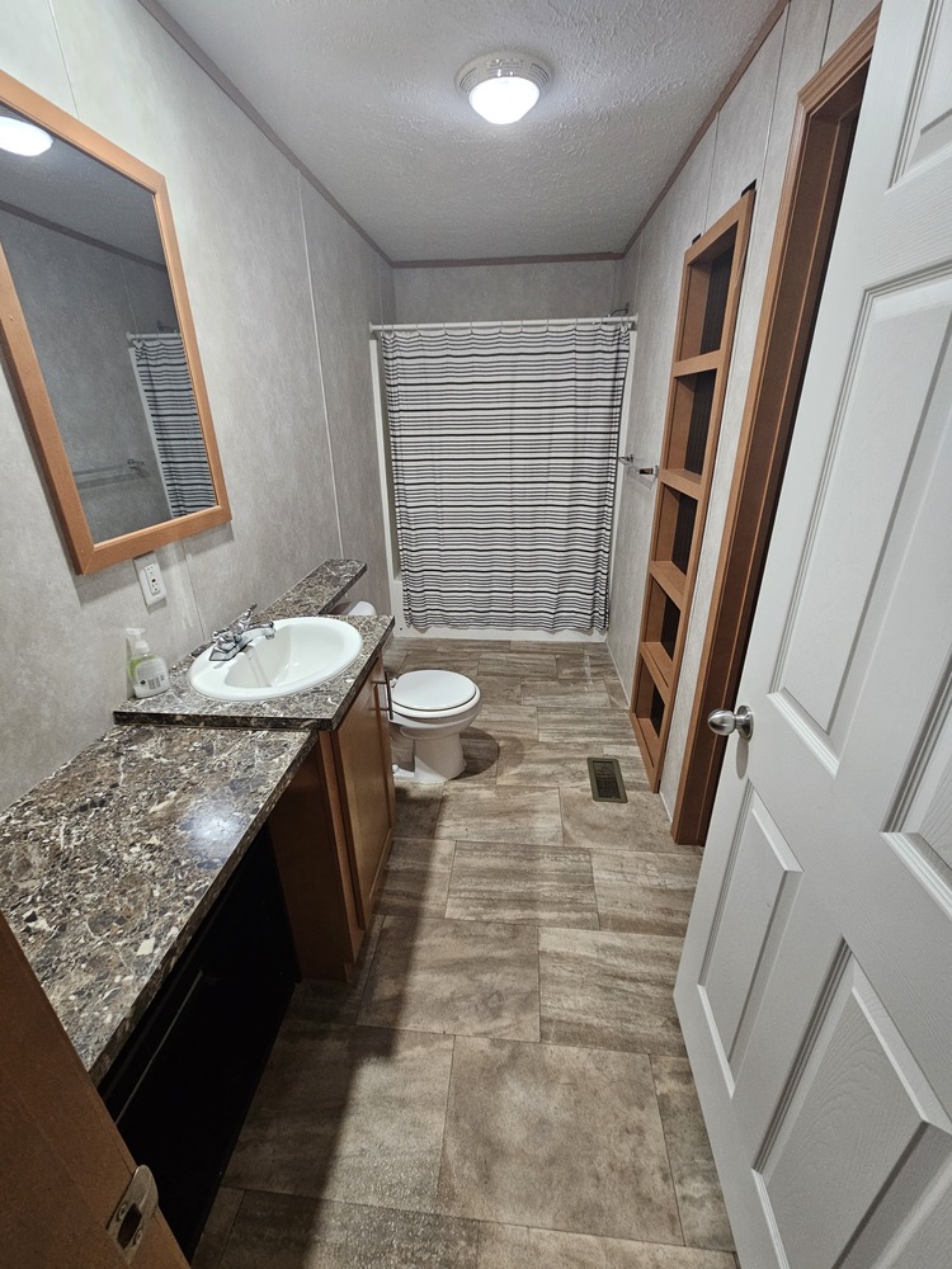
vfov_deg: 106.2
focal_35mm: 13
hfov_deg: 89.9
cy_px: 634
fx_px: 477
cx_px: 476
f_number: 2.2
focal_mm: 2.2
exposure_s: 1/30
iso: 320
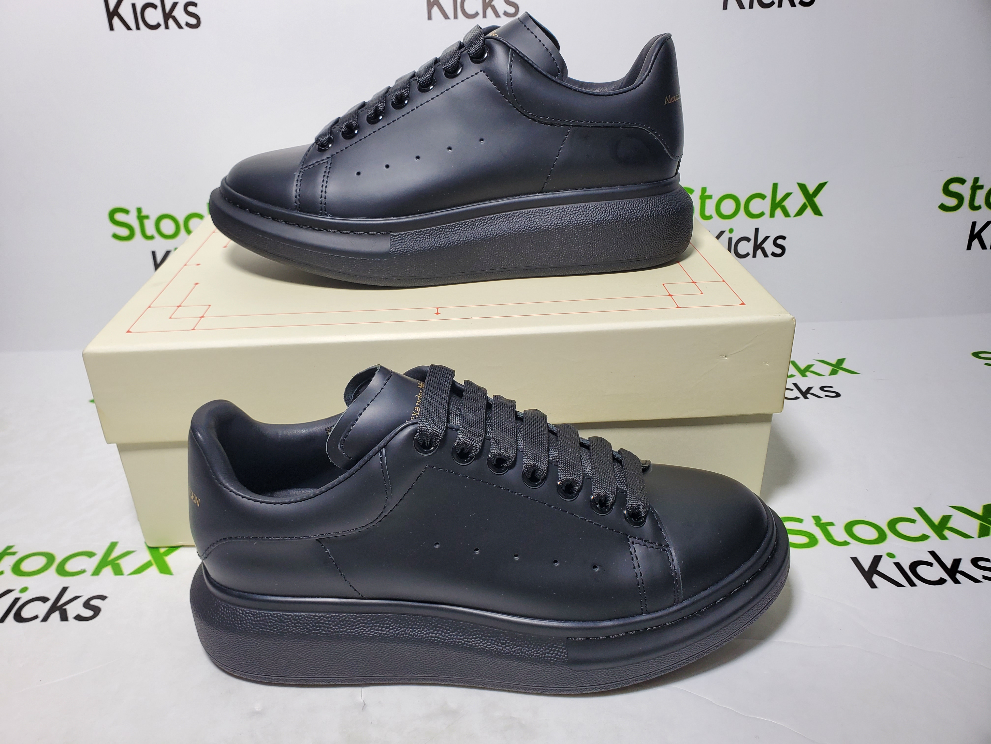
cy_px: 372
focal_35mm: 26
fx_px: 744
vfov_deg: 53.1
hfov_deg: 67.3
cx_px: 496
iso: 50
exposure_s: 1/187
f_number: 2.4
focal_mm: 4.3
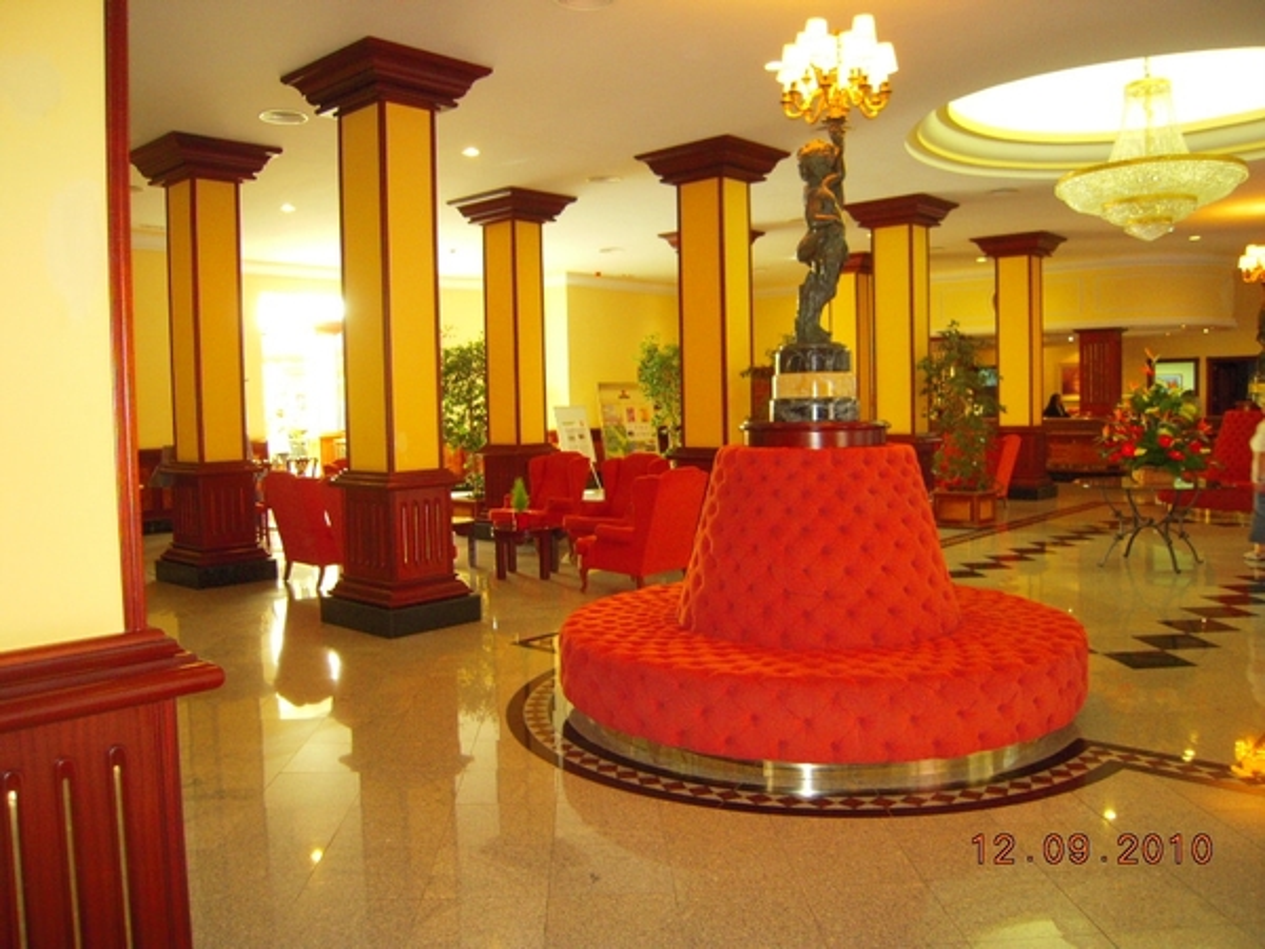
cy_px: 474
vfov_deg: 49.7
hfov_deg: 63.4
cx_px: 632
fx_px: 1023
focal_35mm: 28
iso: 400
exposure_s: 1/25
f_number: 2.7
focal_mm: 5
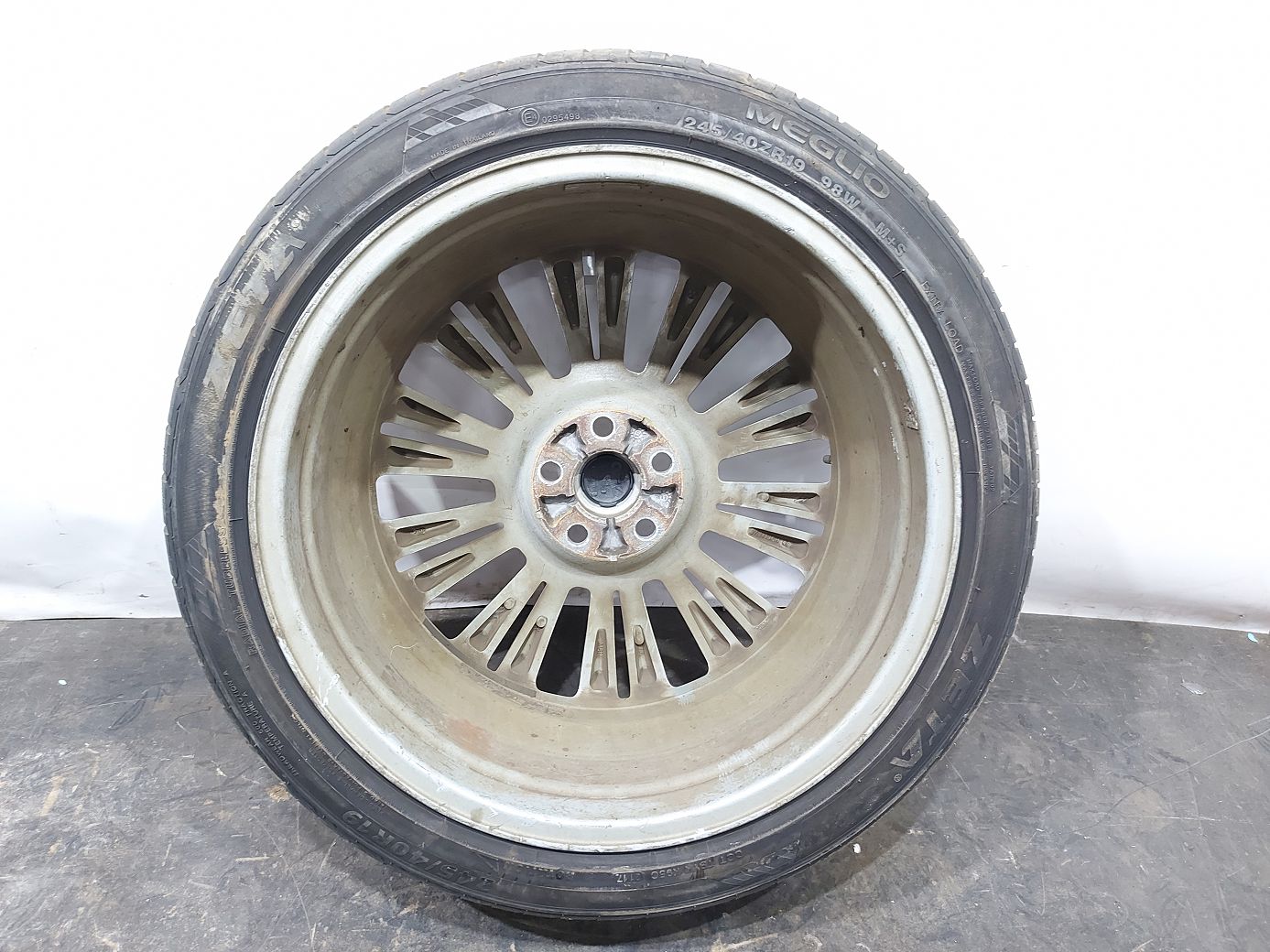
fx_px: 880
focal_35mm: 24
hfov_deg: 71.6
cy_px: 476
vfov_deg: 56.8
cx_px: 635
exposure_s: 1/25
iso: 250
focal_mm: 5.23
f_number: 1.8
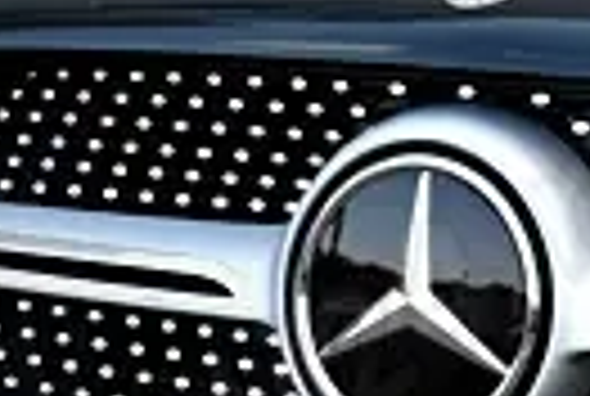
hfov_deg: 4.9
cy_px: 254
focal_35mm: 411
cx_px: 1441
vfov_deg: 3.4
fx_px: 6752
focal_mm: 45
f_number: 8
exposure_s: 1/320
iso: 800
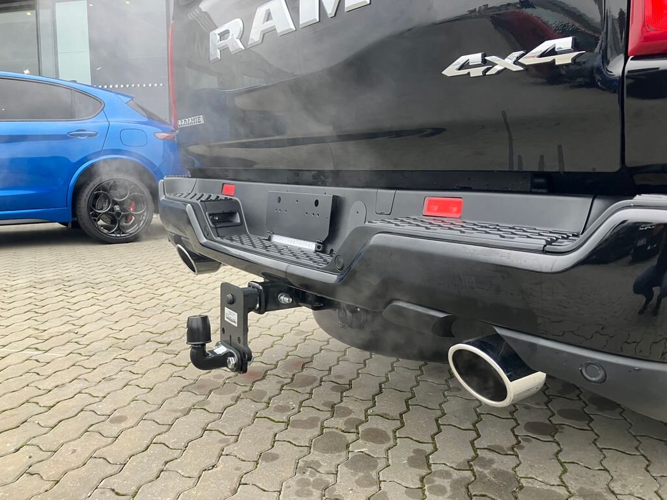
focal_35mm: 28
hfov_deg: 63.4
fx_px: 540
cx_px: 334
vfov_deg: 49.7
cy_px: 250
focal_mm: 3.99
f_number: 1.8
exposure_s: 1/96
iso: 80
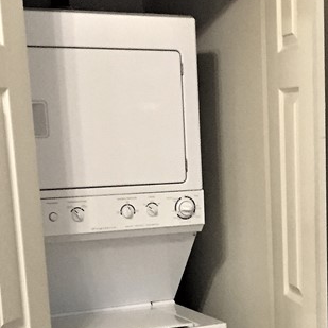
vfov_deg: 19.8
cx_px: 297
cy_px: 325
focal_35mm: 85
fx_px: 911
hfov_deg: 20.0
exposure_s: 1/30
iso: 200
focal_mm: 4.15
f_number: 2.2
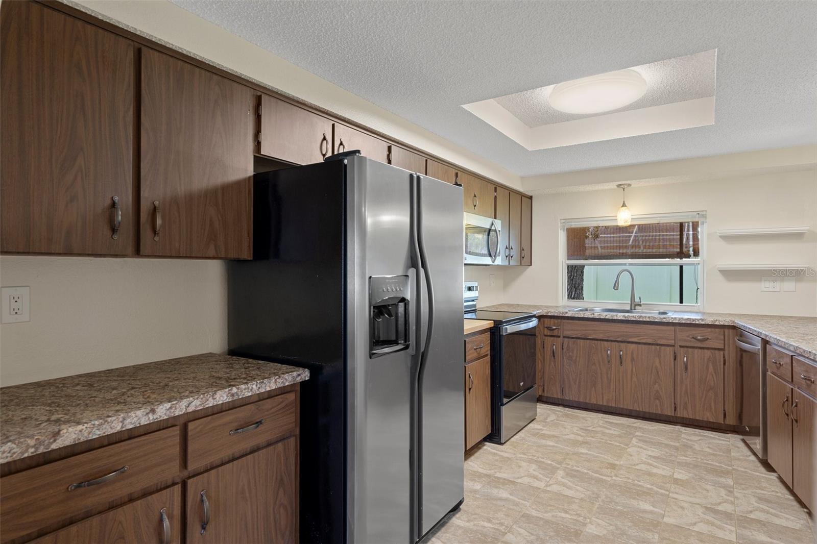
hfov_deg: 84.0
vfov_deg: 61.9
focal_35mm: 20
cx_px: 408
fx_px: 454
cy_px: 272
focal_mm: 20
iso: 400
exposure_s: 1.6
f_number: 8
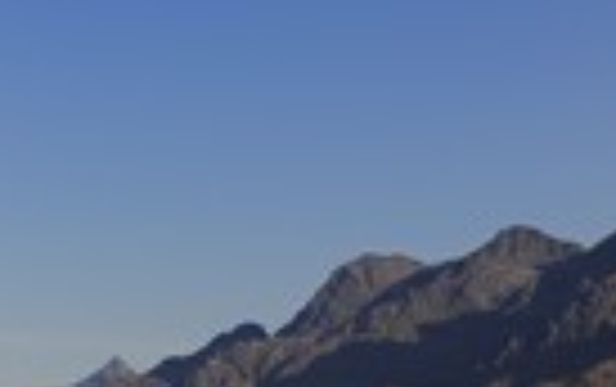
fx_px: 3143
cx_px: -319
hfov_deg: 10.8
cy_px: 410
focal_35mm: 187
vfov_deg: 7.0
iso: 200
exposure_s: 1/160
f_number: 14
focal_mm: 60
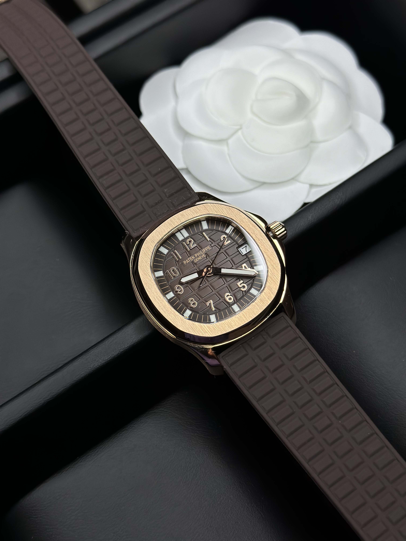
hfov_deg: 30.3
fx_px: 751
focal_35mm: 48
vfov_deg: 39.7
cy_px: 270
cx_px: 203
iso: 80
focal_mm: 6.86
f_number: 1.78
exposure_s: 1/745
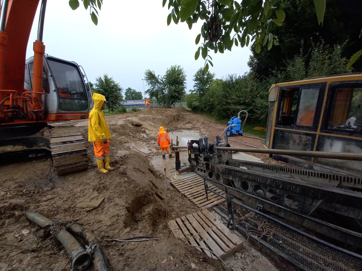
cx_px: 181
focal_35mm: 13
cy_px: 136
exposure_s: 1/50
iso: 100
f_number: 2.2
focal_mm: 1.42
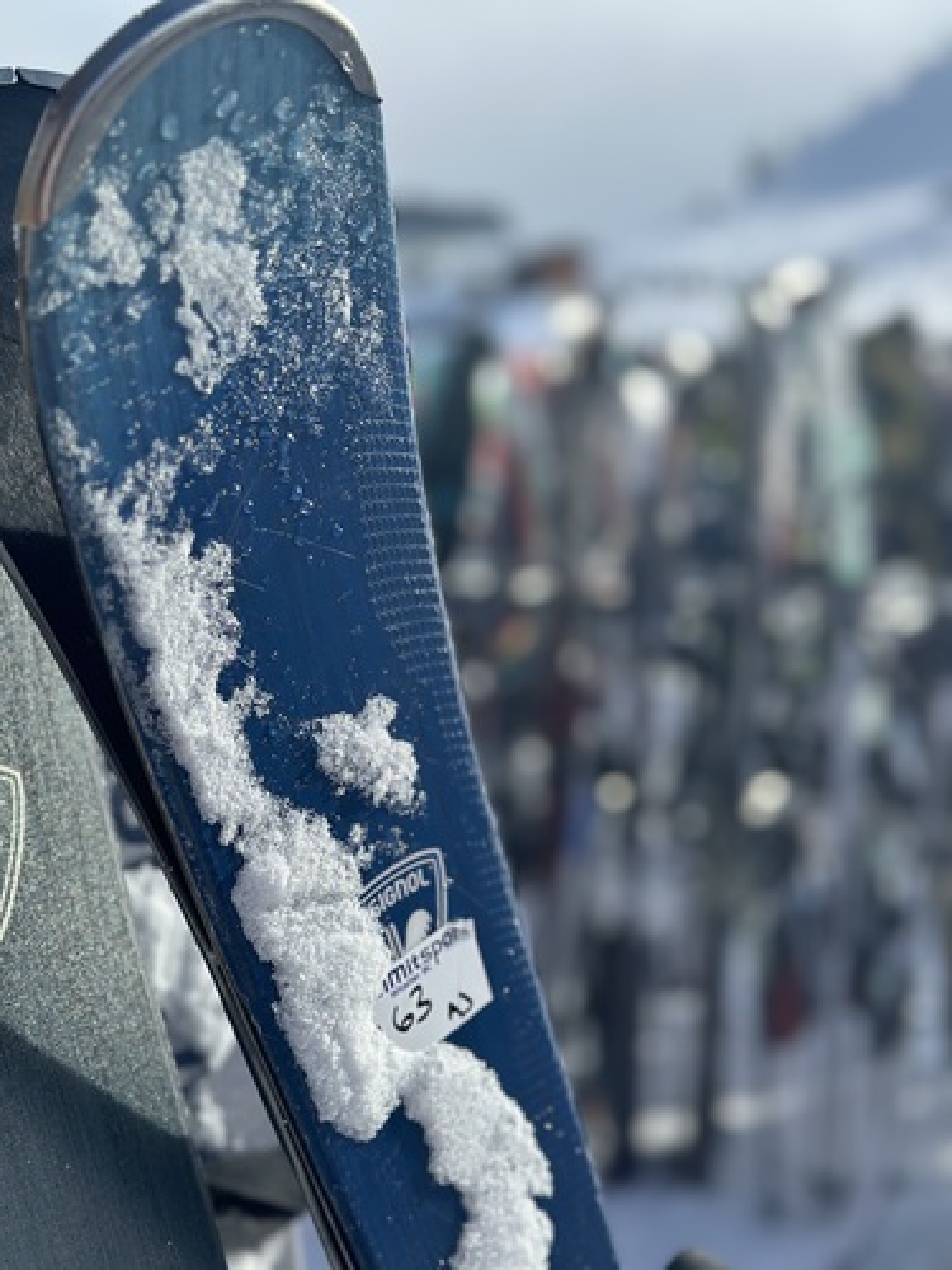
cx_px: 476
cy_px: 635
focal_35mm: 48
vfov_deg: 39.7
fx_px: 1760
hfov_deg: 30.3
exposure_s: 1/5000
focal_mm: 6.86
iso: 80
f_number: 1.78
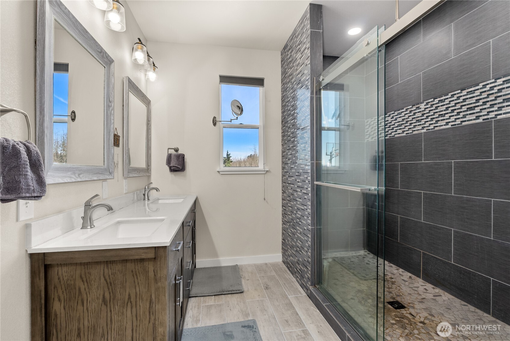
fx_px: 227
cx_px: 255
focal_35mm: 16
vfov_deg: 73.8
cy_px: 170
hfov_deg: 96.7
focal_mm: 16
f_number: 10
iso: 500
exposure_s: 1/5
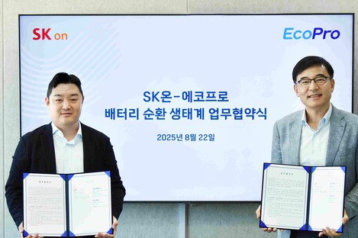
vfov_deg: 12.9
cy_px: 119
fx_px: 1050
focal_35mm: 106
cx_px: 189
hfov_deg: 19.4
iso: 500
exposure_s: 1/100
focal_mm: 55
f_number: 5.6
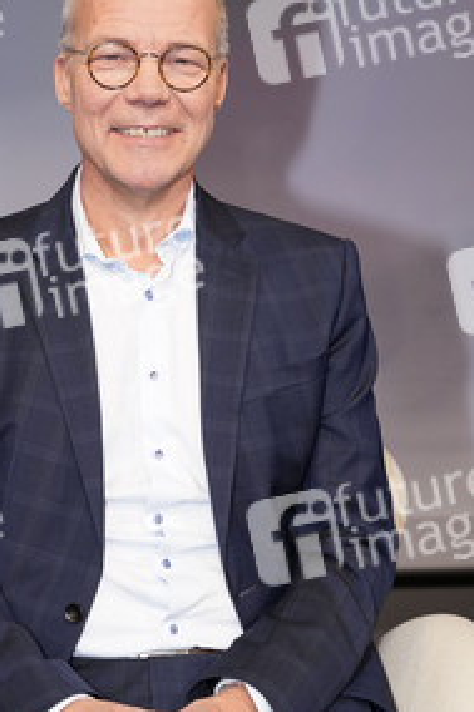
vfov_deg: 21.9
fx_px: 1839
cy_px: 401
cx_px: 148
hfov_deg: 14.7
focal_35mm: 93
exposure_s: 1/125
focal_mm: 66
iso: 2000
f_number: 5.6
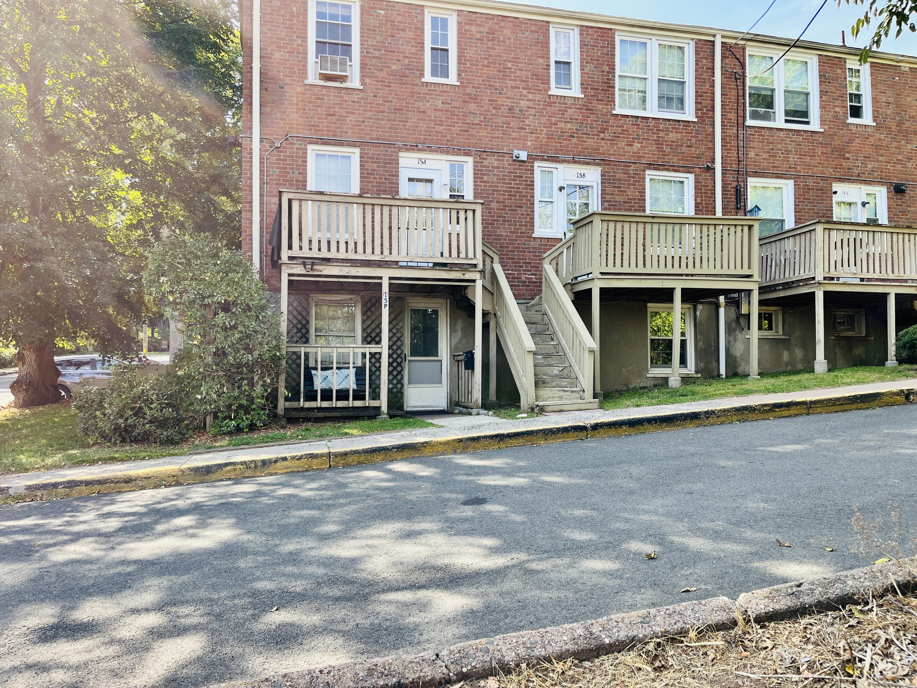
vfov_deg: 53.1
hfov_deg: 67.3
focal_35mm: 26
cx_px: 458
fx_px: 689
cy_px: 344
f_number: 1.6
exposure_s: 1/483
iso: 50
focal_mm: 5.1
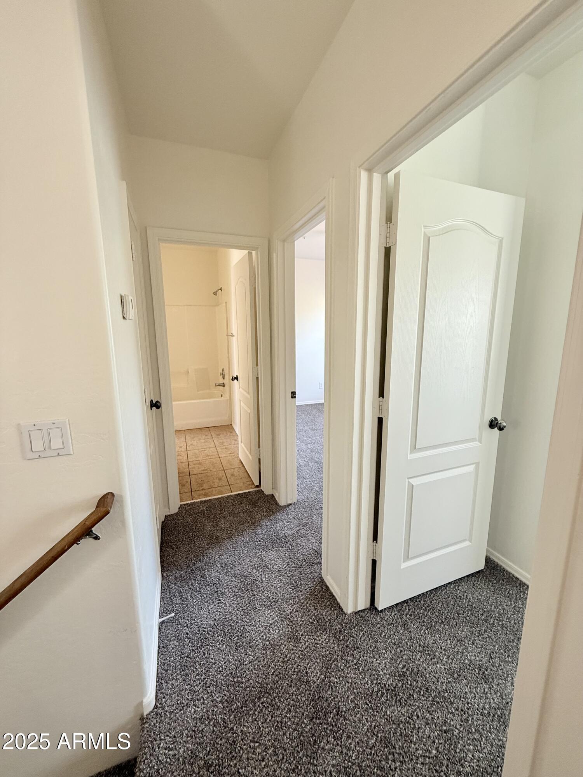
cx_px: 292
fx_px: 314
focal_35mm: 14
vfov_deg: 102.1
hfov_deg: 85.7
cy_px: 388
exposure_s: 1/60
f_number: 2.2
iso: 250
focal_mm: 2.22
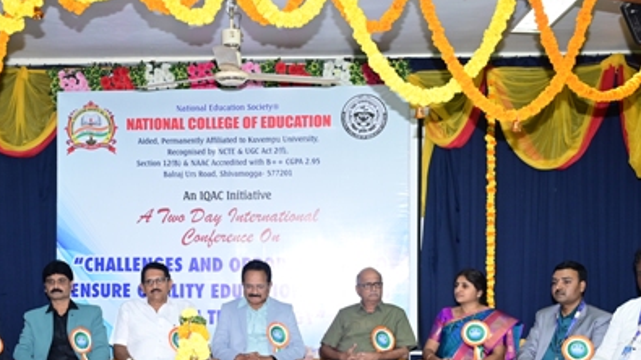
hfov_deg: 36.4
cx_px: 224
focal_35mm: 57
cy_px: 282
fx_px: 966
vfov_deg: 20.9
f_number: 4
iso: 800
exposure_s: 1/160
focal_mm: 33.5
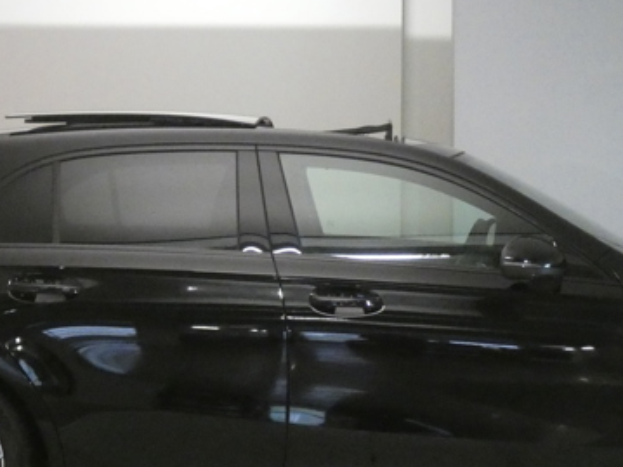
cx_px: 366
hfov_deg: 18.4
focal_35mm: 107
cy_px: 351
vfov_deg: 13.8
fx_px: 1925
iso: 1600
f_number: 3.8
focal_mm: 8.6
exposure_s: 1/80
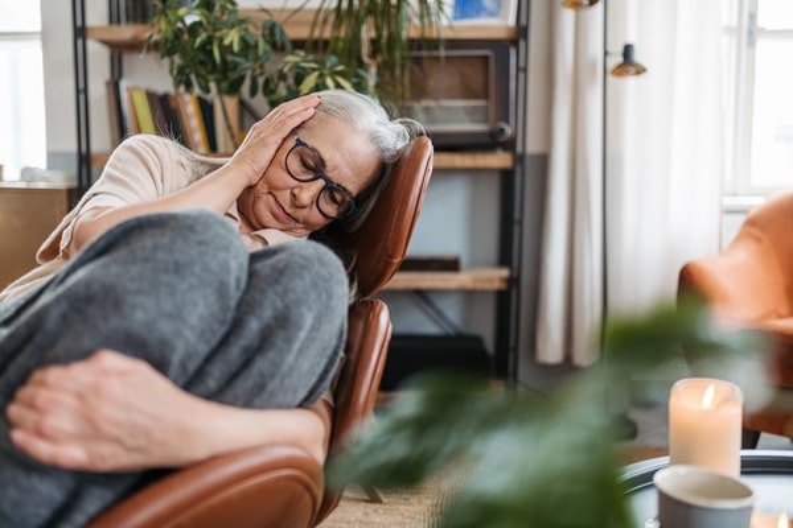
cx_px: 396
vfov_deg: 37.9
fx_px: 771
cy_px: 264
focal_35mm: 35
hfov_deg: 54.4
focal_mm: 35
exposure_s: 1/500
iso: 640
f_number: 1.6
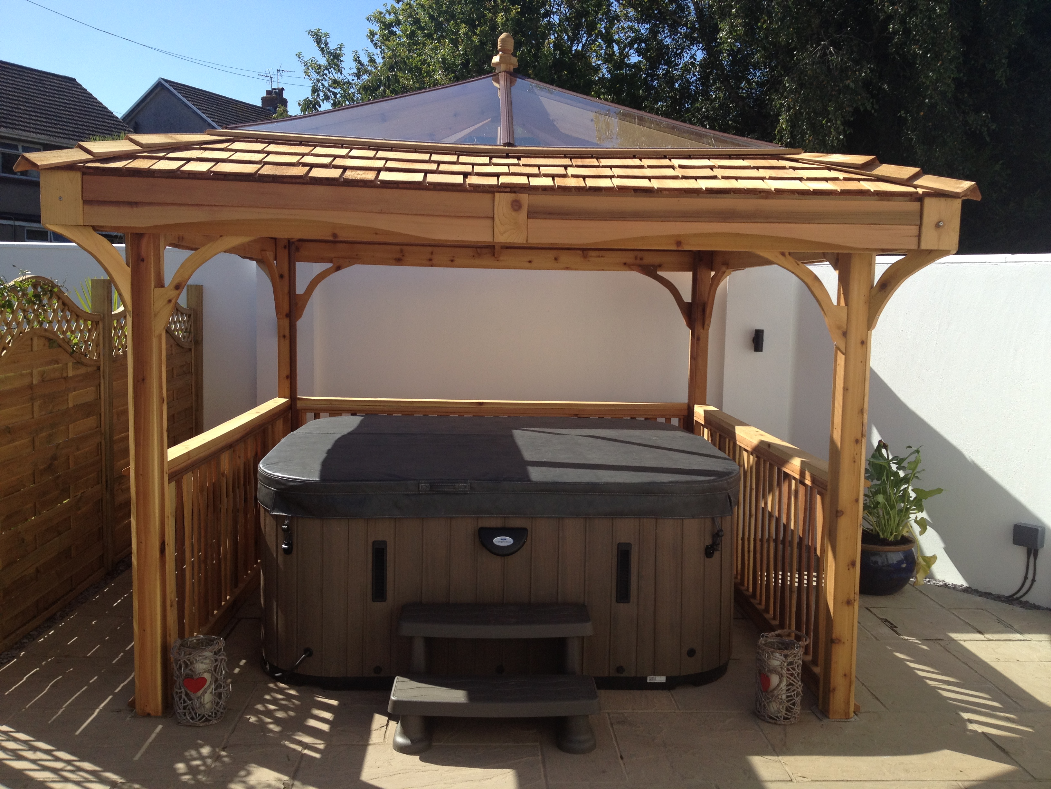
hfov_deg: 52.6
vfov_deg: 40.7
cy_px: 394
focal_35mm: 35
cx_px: 526
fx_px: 1063
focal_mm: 4.28
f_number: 2.4
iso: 64
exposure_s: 1/1255
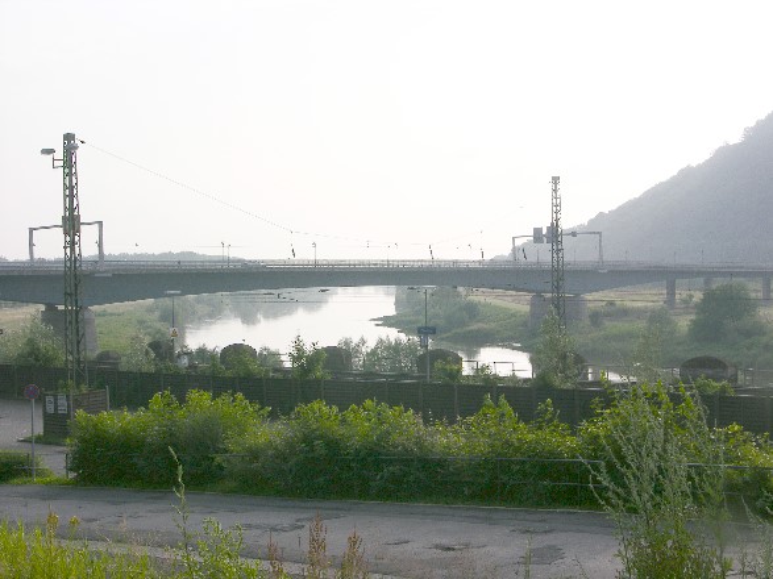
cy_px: 290
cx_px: 386
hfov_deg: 31.2
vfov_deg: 23.6
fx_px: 1384
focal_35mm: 62
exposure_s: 1/139
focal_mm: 15.7
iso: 50
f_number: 8
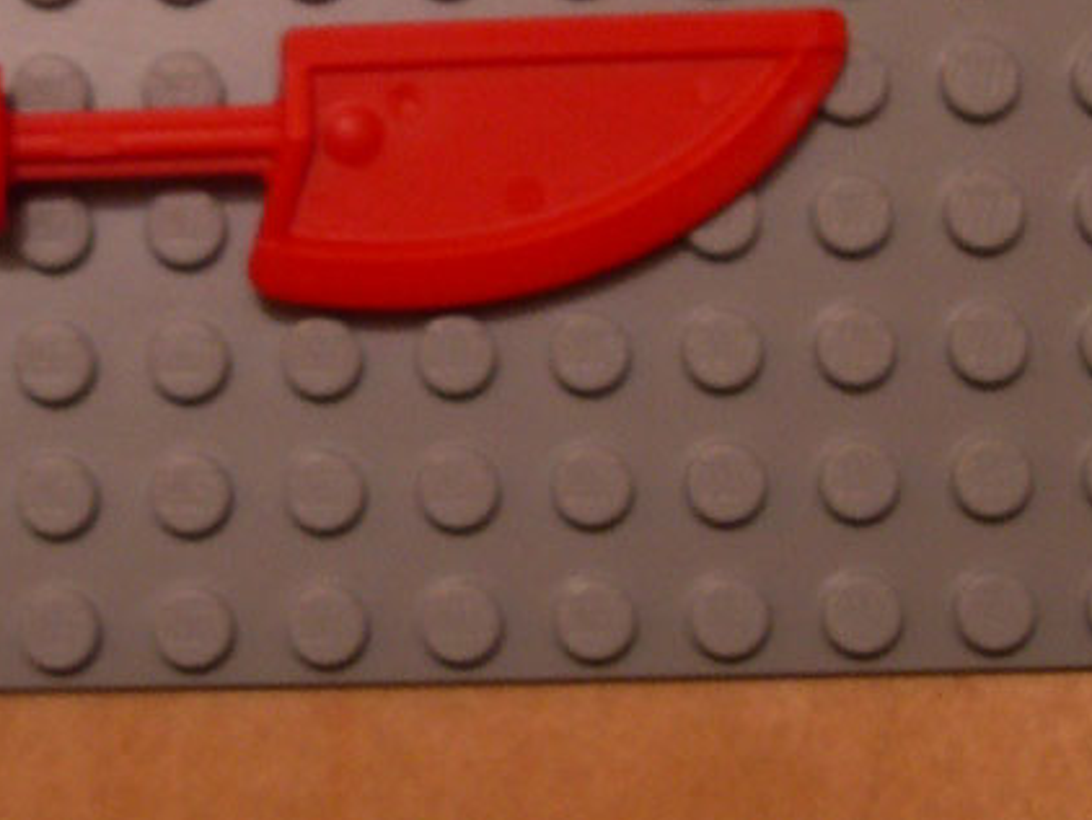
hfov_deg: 26.6
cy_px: 103
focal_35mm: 72
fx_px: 2273
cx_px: 238
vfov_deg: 20.1
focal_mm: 8
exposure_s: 1/4.5
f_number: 2.8
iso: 103
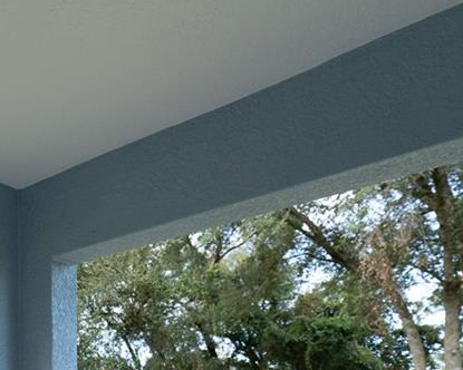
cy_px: 446
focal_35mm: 47
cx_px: -116
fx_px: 644
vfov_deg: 28.0
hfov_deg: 31.7
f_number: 4
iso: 320
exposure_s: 1/320
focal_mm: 13
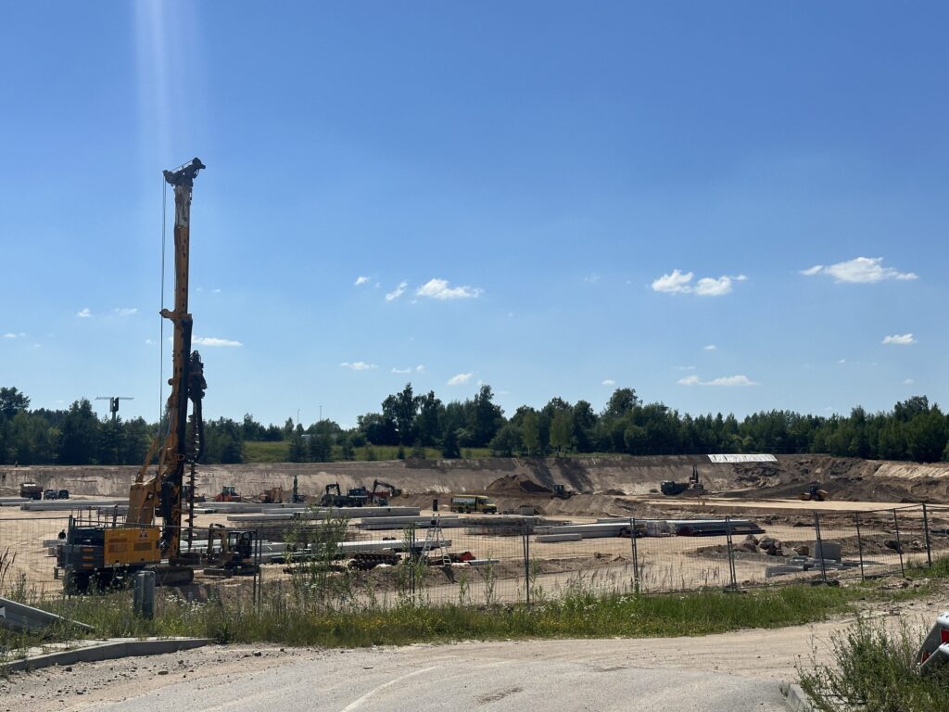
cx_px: 474
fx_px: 1316
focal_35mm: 48
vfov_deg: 30.3
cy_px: 356
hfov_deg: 39.7
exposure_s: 1/9804
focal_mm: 6.86
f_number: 1.78
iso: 64
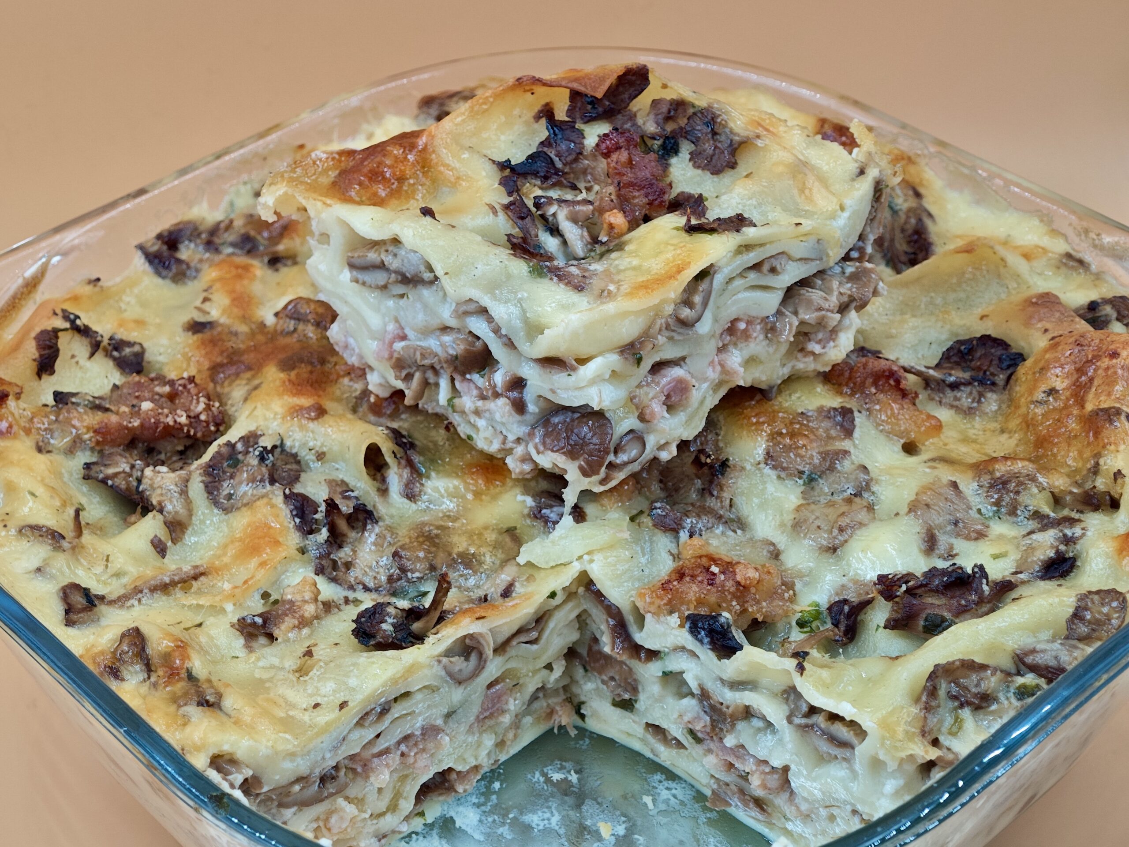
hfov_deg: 32.2
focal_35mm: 60
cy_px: 424
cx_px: 564
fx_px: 1957
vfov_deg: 24.4
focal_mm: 9
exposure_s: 1/100
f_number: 2
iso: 160
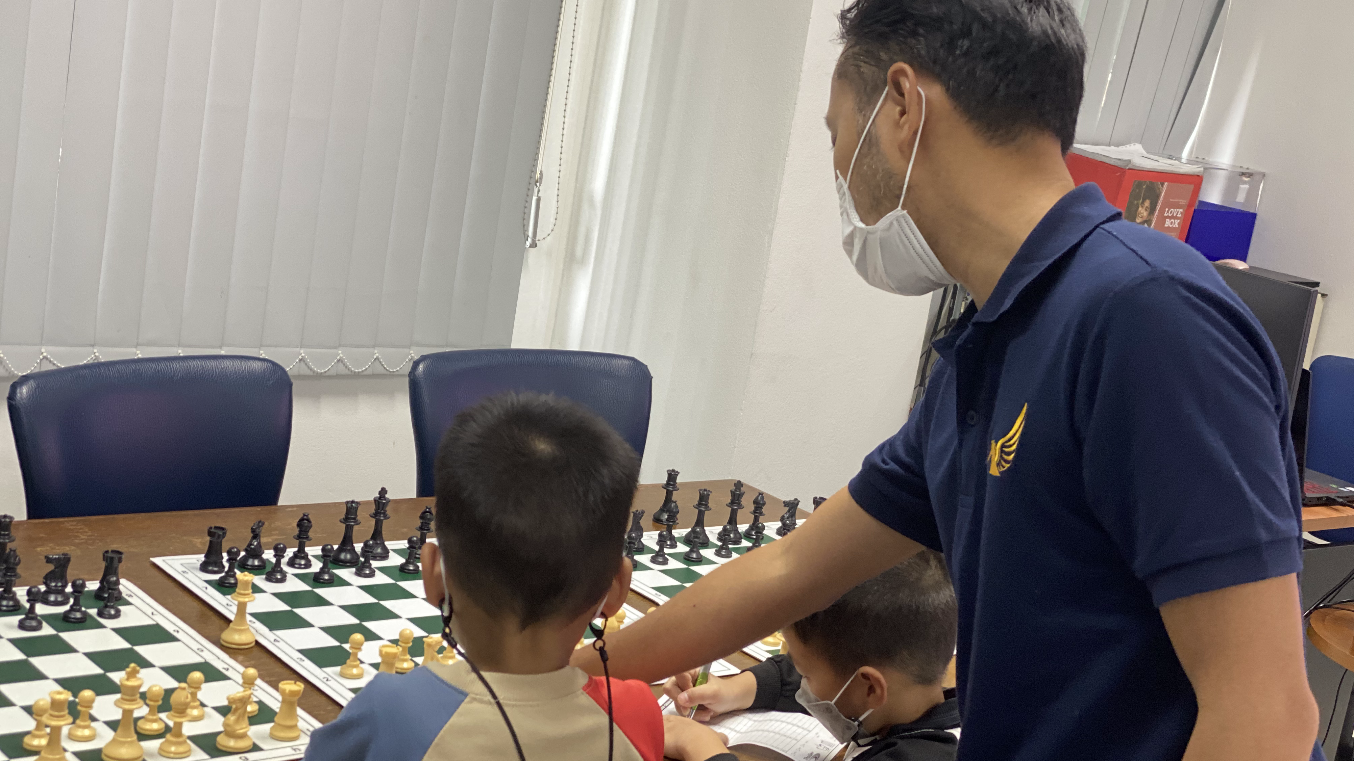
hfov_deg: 36.6
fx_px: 2046
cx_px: 681
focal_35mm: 57
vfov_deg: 21.1
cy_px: 402
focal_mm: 6
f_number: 2
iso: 200
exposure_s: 1/33
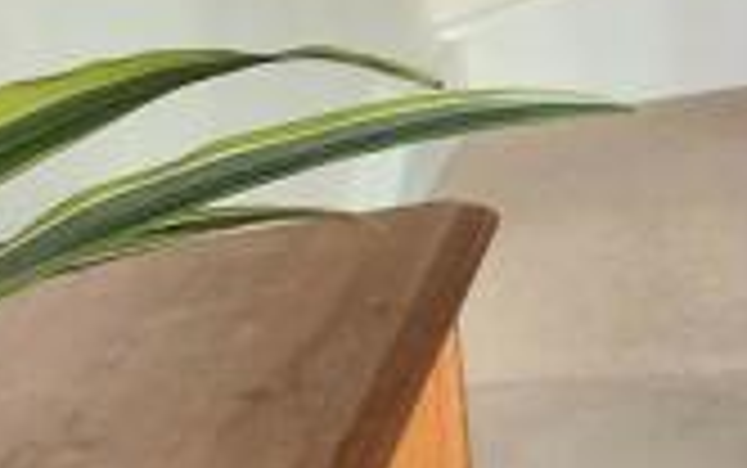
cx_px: 2268
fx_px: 1732
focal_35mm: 85
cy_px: -351
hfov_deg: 11.3
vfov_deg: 13.9
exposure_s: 1/50
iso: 400
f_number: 2.2
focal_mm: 2.2
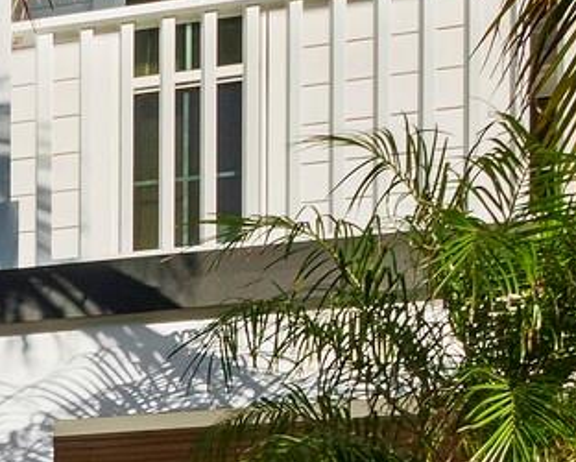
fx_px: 1194
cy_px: 757
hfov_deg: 19.4
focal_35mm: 70
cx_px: -490
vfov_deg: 18.5
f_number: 11
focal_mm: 7
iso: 400
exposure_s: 1/200
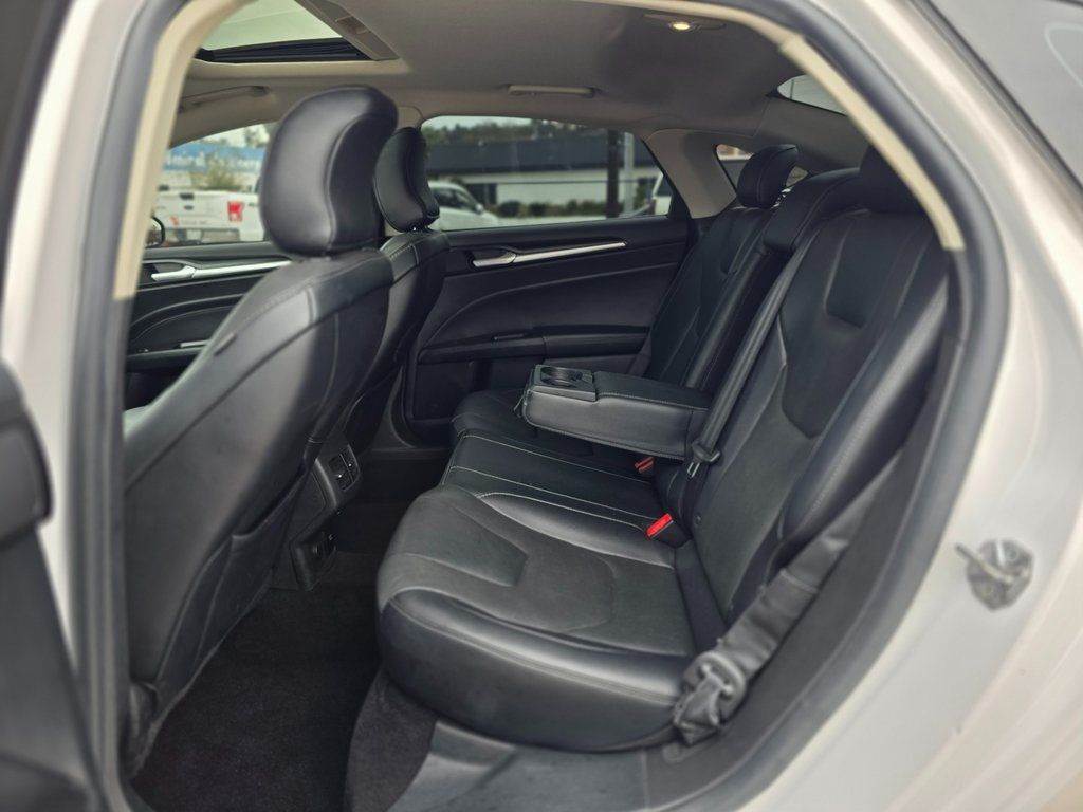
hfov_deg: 73.9
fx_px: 720
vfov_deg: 58.9
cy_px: 406
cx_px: 542
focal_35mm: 23
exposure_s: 1/180
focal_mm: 6.3
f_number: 1.7
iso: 100
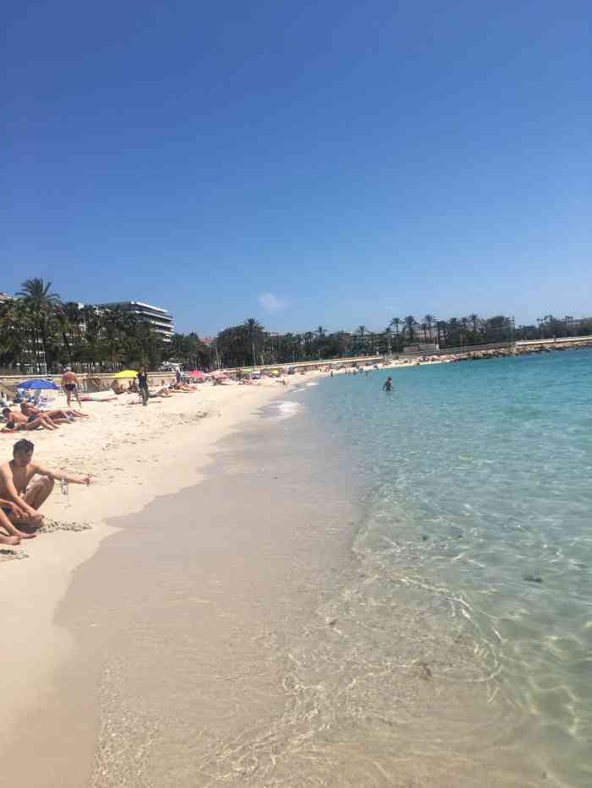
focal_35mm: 29
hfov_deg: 48.2
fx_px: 661
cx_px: 296
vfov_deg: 61.7
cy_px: 394
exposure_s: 1/2959
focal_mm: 4.15
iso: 25
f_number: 2.2
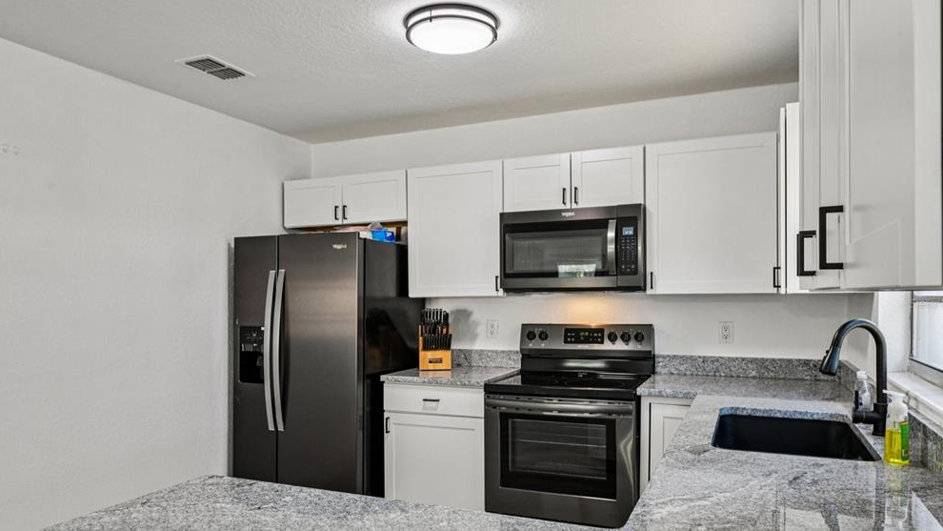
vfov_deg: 44.3
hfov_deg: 71.9
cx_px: 476
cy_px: 303
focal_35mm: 26
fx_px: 650
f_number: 8
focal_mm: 24
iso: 400
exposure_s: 1/15
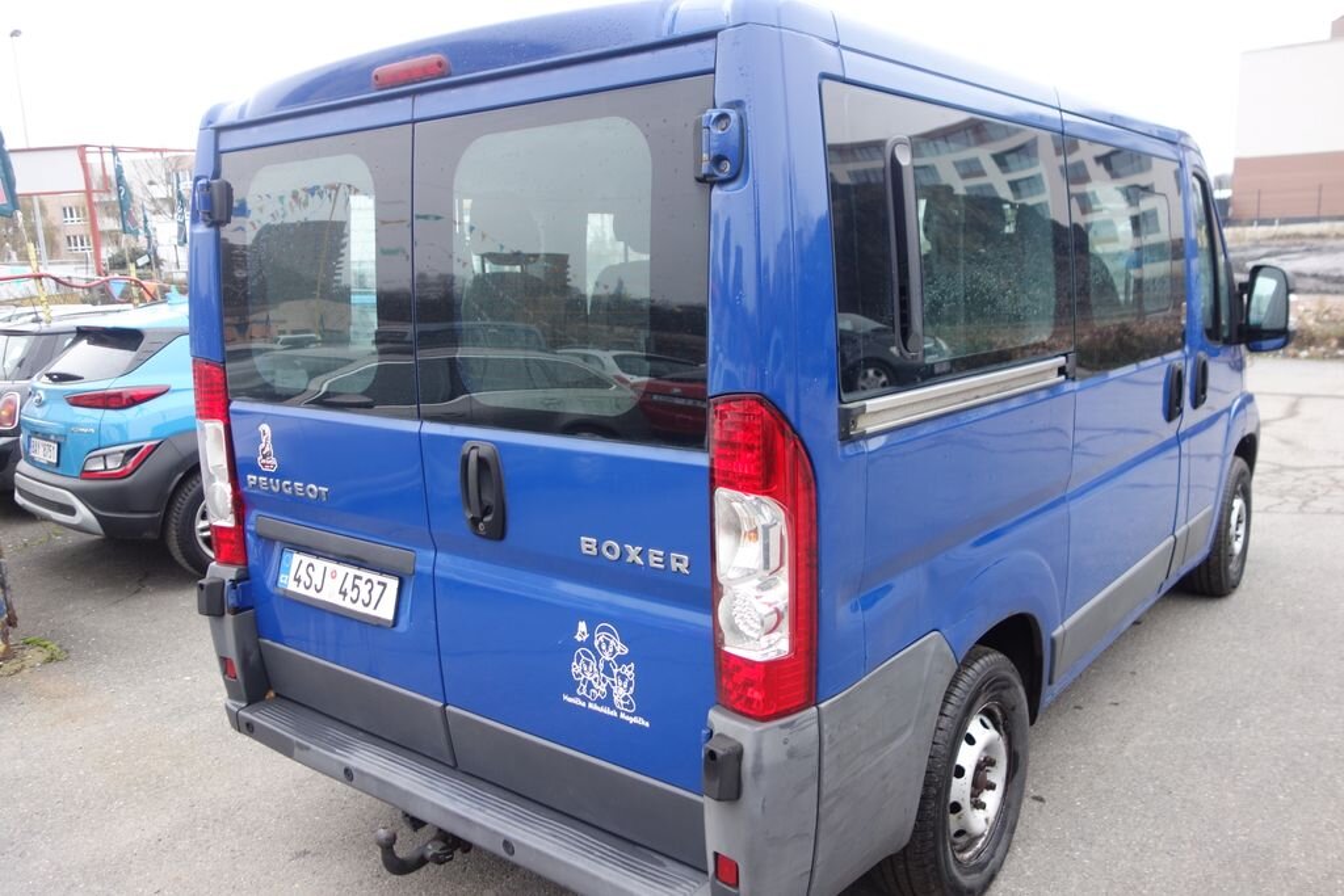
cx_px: 672
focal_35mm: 28
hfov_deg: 65.5
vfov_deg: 46.4
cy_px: 448
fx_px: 1045
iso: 125
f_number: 1.8
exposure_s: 1/80
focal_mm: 10.4
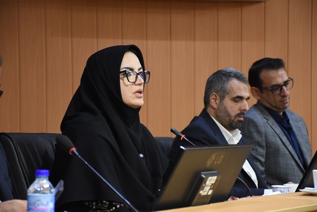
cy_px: 106
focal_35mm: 135
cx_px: 158
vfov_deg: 10.2
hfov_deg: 15.2
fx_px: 1189
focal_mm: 90
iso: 2000
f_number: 5.3
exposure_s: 1/100
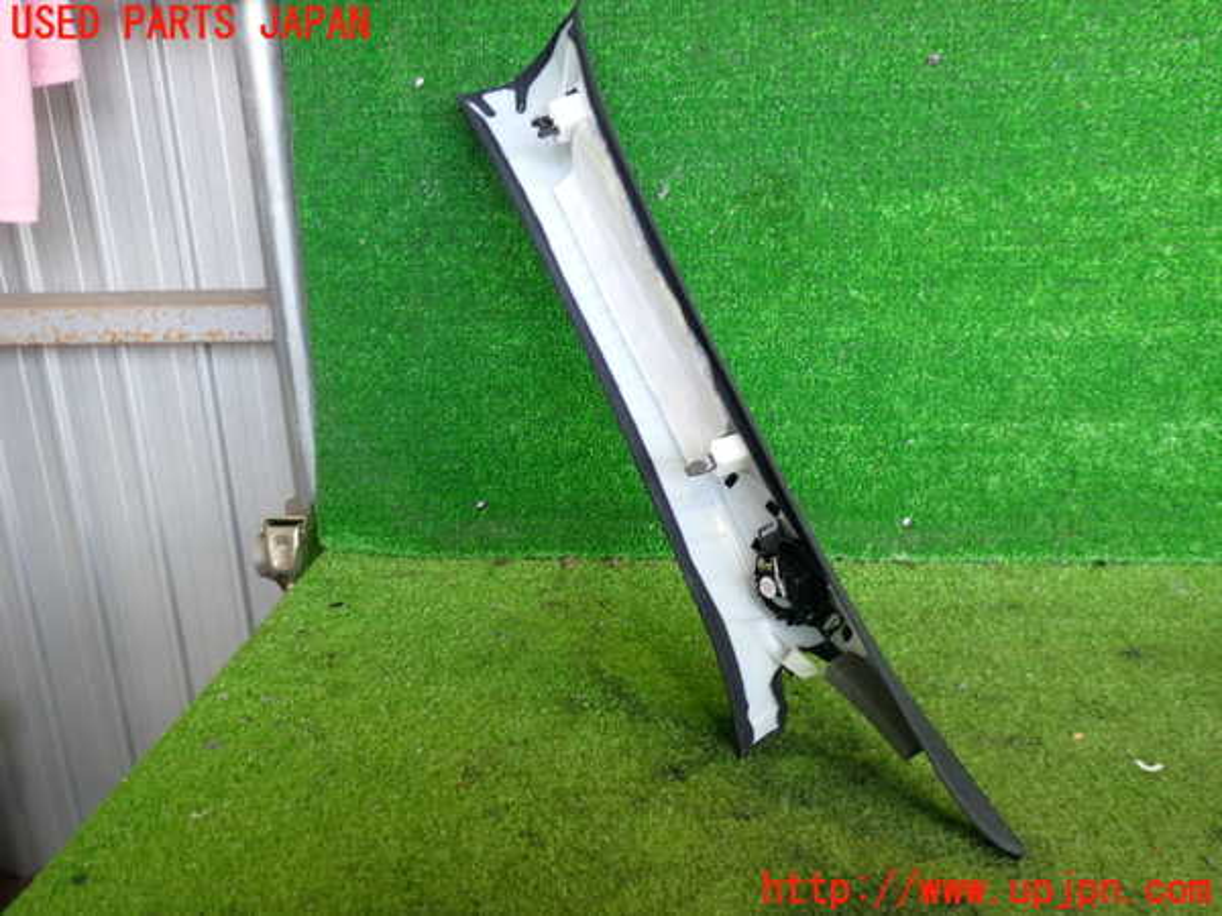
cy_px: 458
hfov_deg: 60.0
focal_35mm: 30
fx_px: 1059
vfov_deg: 46.8
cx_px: 611
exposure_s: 1/50
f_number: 2.3
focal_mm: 5.4
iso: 200
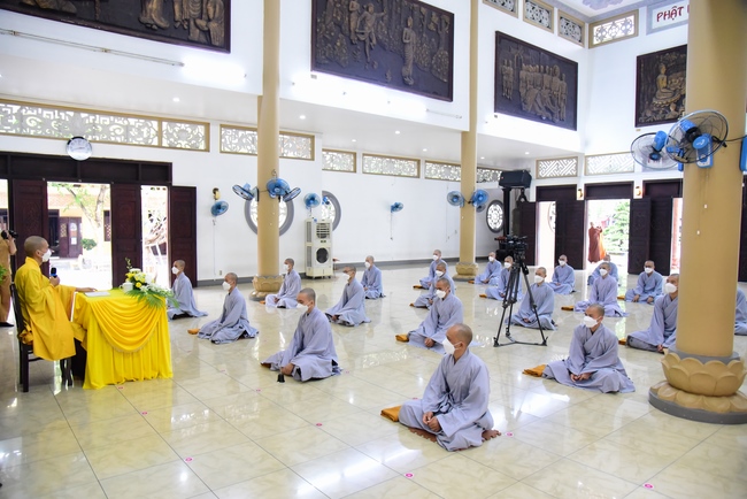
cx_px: 374
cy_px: 250
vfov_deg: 53.2
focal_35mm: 24
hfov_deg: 73.7
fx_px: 498
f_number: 4.5
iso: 5000
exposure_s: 1/160
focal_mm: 24
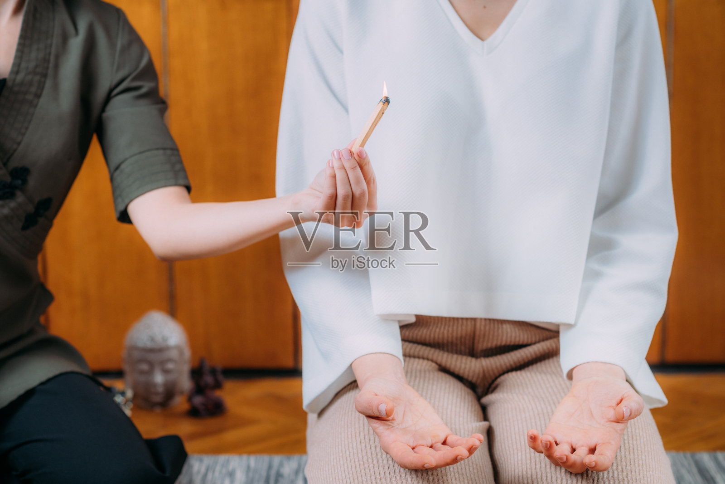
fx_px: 1712
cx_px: 362
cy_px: 242
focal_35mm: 85
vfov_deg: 16.1
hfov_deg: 23.9
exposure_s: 1/200
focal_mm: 85
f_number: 3.5
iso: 200
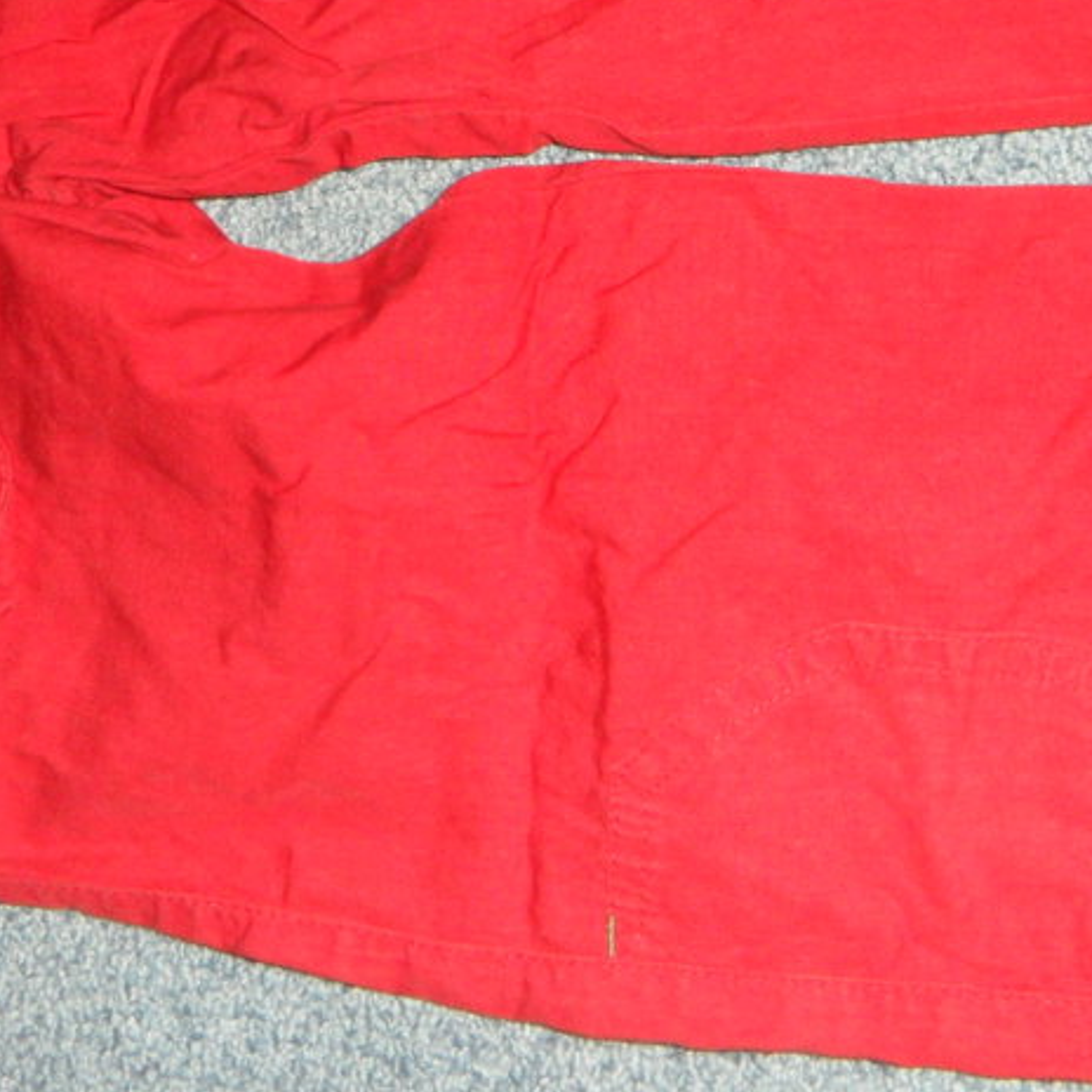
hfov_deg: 28.1
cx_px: 608
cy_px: 181
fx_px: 2177
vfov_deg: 27.5
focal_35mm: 61
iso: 120
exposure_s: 1/10
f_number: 8.2
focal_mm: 4.1
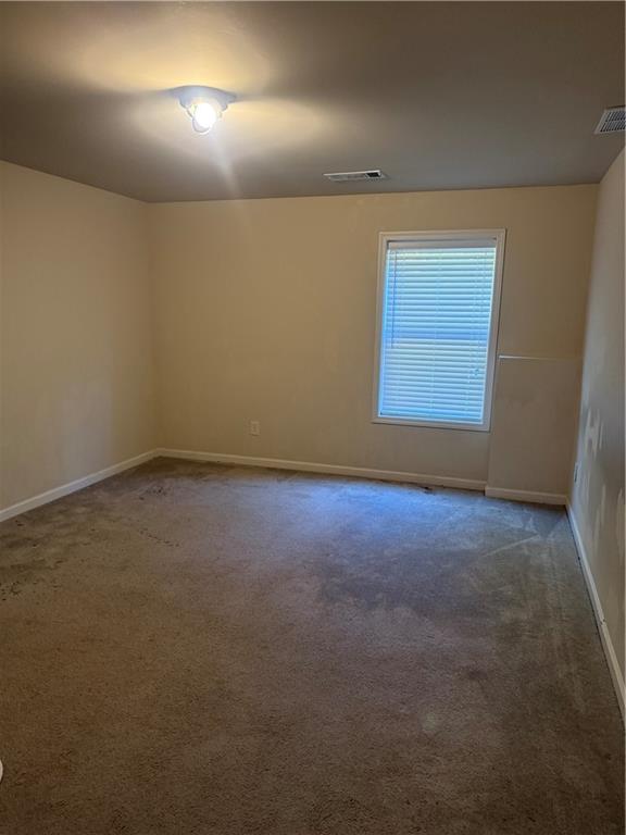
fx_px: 579
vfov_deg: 71.6
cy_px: 418
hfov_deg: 56.8
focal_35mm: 24
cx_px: 313
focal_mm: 6.76
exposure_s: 1/60
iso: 250
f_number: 1.78
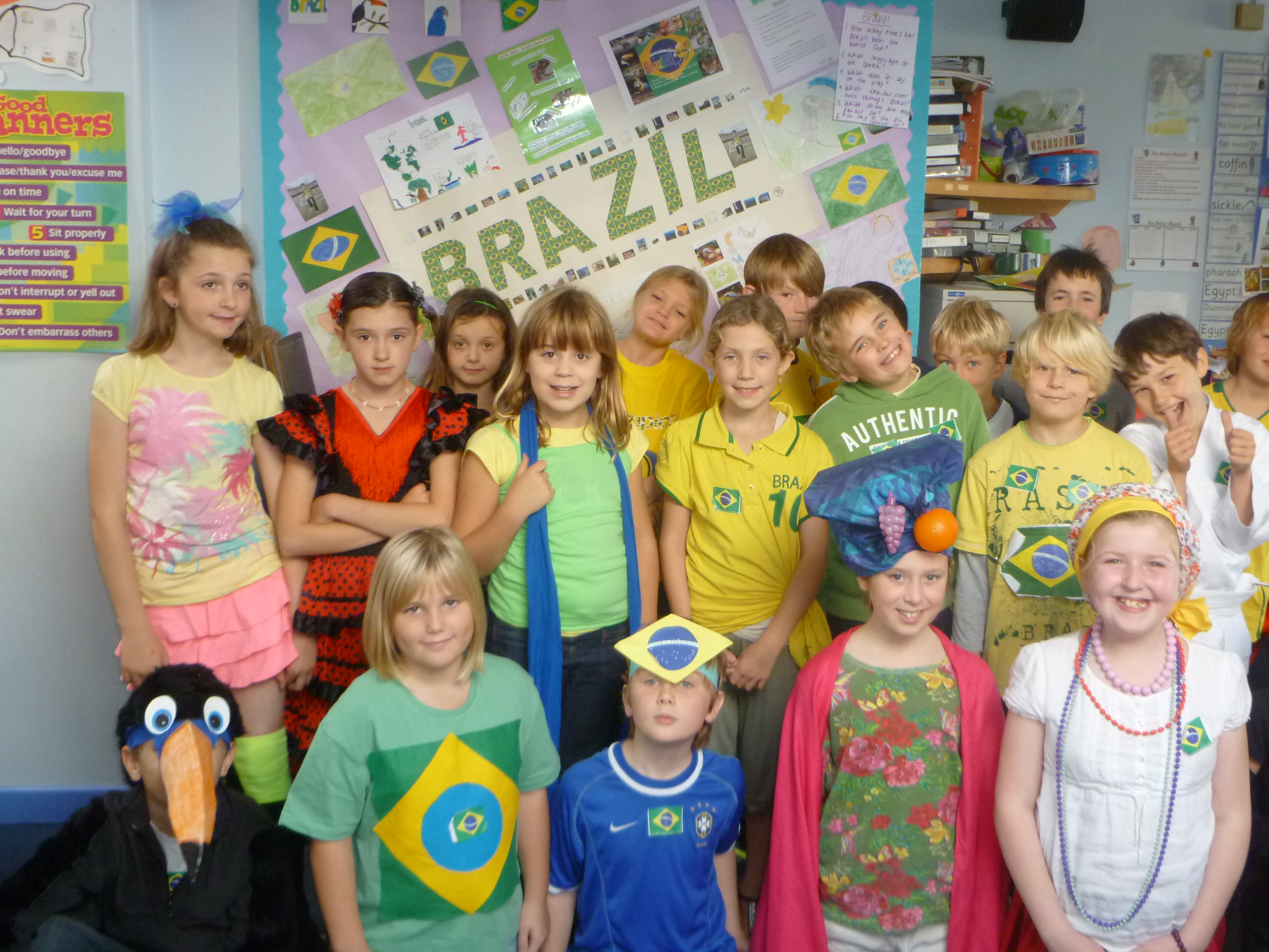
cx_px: 722
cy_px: 462
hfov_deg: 51.2
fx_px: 1320
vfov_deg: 39.7
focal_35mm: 36
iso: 250
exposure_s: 1/30
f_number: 3.4
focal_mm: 5.4
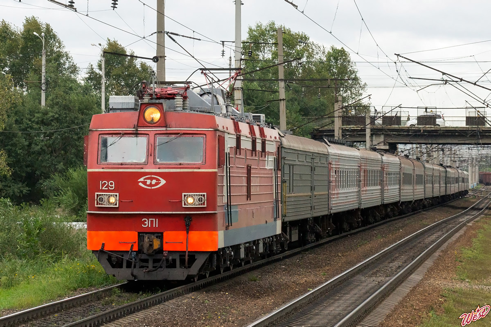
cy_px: 164
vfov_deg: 11.4
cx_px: 246
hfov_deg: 17.1
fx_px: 1637
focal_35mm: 120
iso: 800
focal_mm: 80
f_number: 8
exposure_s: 1/400
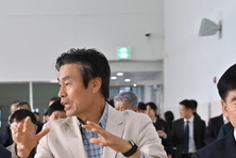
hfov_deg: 14.8
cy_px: 149
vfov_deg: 9.9
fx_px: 905
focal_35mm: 138
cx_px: 47
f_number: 4
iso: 500
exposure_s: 1/250
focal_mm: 45
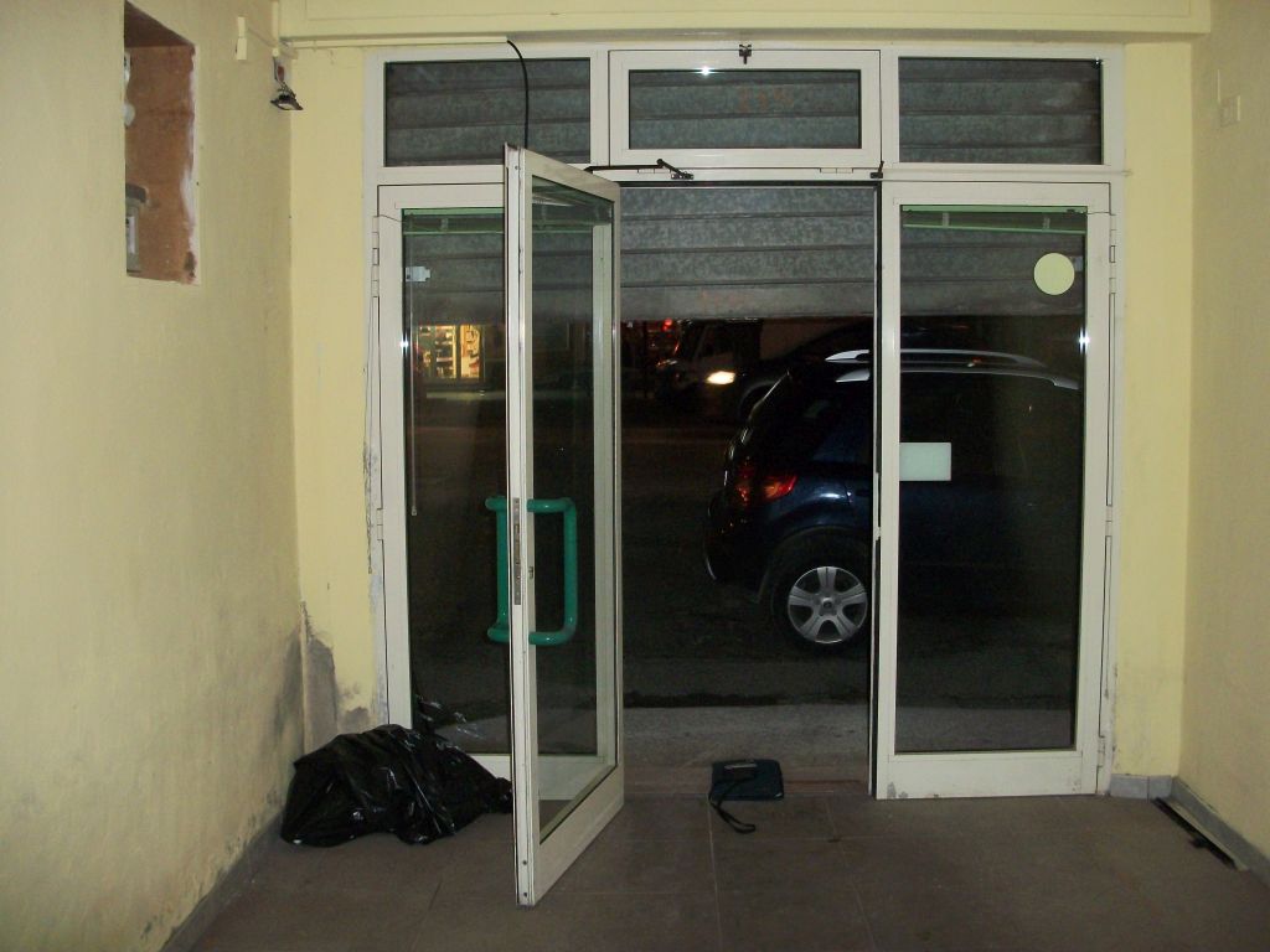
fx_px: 1284
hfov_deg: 52.6
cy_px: 476
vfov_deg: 40.7
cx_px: 635
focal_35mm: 35
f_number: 3.1
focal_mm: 6.3
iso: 250
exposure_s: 1/30
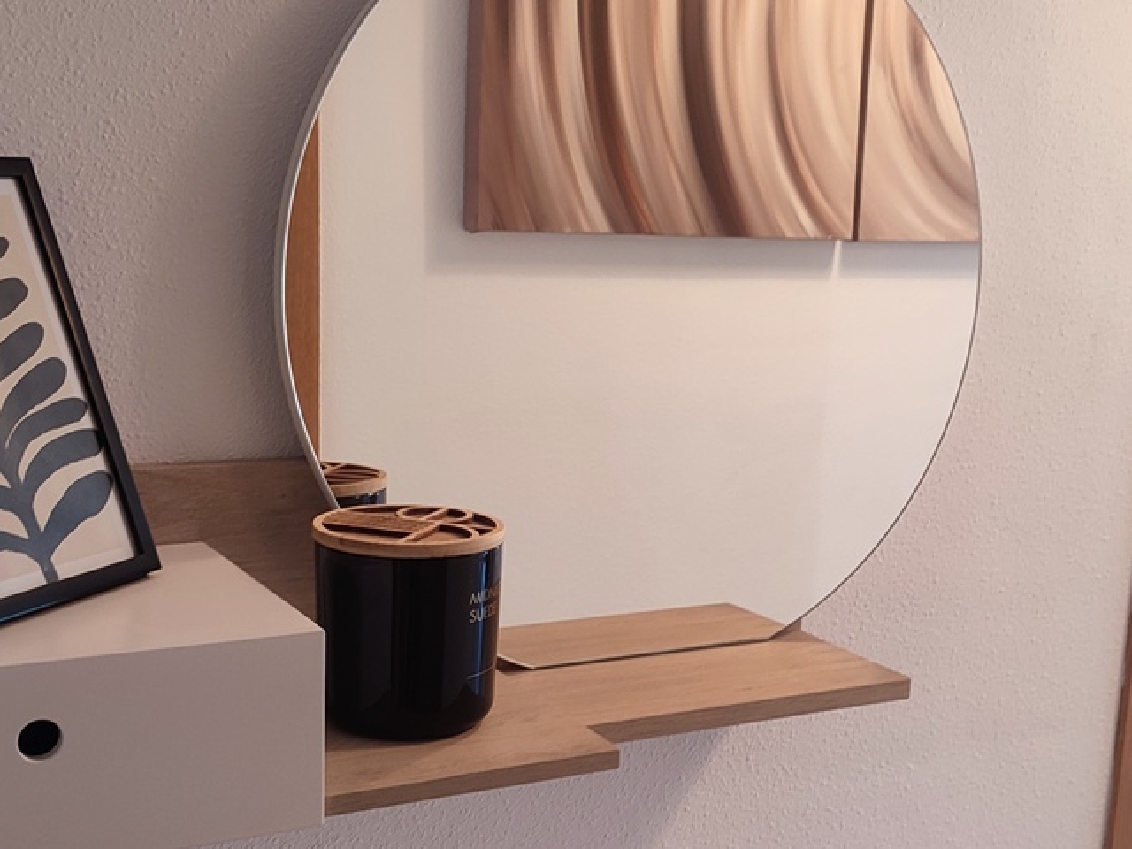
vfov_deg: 29.0
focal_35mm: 50
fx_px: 1635
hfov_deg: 38.2
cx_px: 614
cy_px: 513
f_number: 1.9
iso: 326
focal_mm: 6.04
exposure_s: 1/33
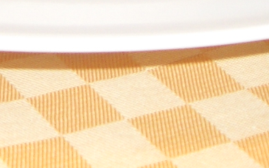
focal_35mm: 151
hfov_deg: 13.8
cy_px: -155
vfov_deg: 8.3
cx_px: 61
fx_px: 1107
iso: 100
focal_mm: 5.8
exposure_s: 1/60
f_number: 2.6
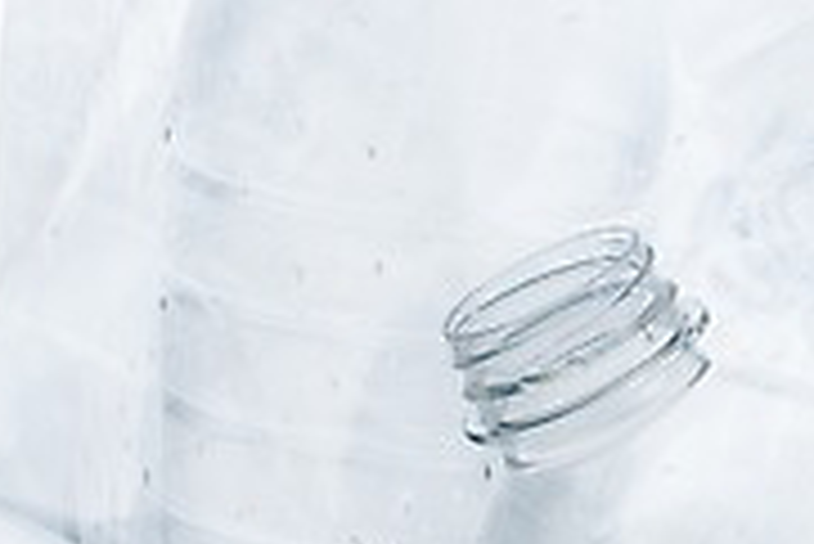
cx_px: 241
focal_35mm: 347
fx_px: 7852
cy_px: 315
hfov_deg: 5.9
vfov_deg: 4.0
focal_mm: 105
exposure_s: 1/125
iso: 31
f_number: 10
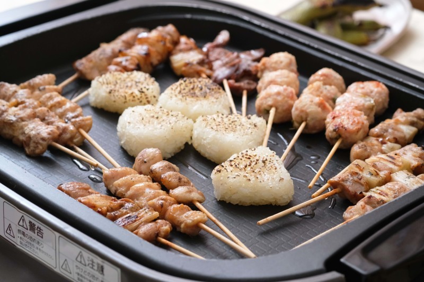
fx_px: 1060
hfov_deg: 22.6
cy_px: 141
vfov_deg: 15.2
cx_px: 212
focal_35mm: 90
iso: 1600
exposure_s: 1/20
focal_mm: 60
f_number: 5.6
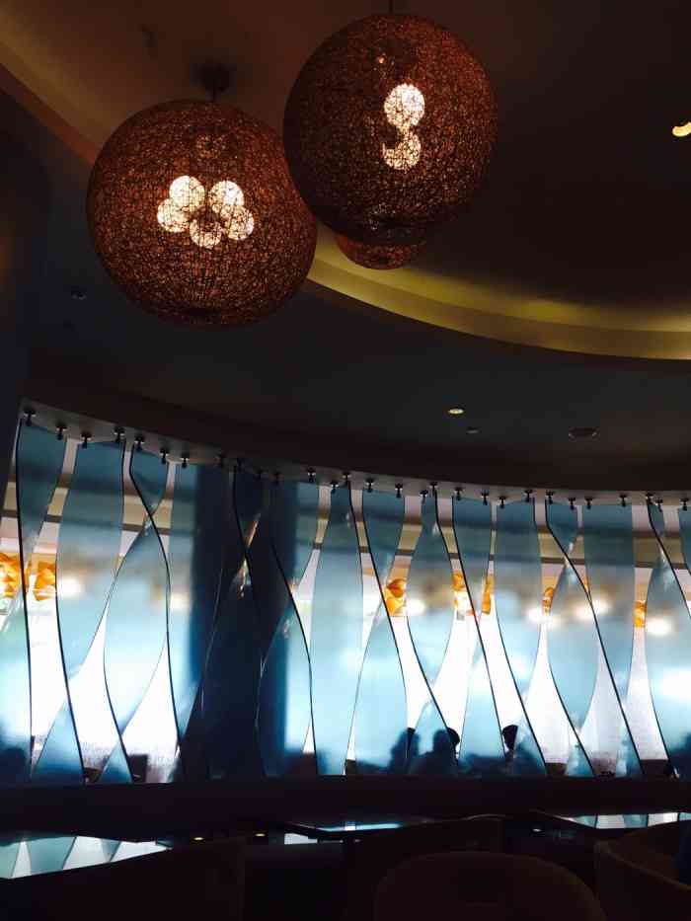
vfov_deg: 61.7
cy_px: 460
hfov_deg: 48.2
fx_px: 772
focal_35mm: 29
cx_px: 346
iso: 40
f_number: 2.2
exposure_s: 1/33
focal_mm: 4.15
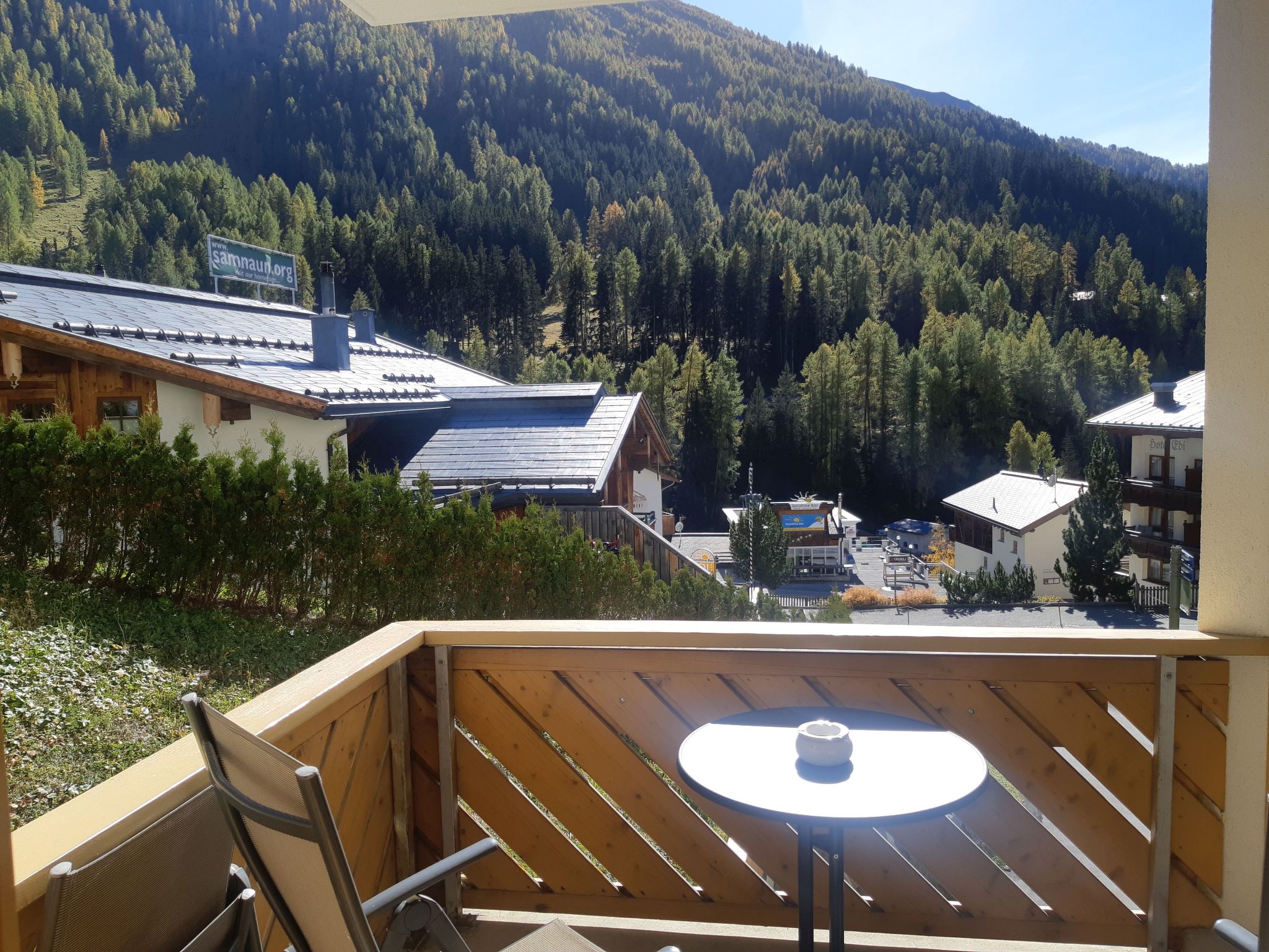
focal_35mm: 26
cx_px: 634
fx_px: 953
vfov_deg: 53.1
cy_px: 476
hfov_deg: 67.3
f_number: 1.7
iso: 40
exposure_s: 1/347
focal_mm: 3.93
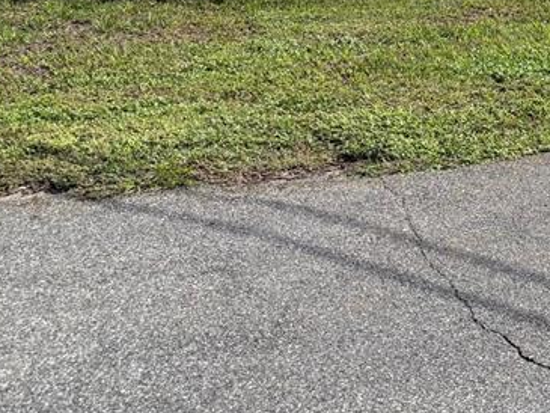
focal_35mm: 73
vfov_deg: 18.5
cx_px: 535
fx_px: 1160
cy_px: -149
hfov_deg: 25.5
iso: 50
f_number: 1.6
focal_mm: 5.96
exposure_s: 1/3413
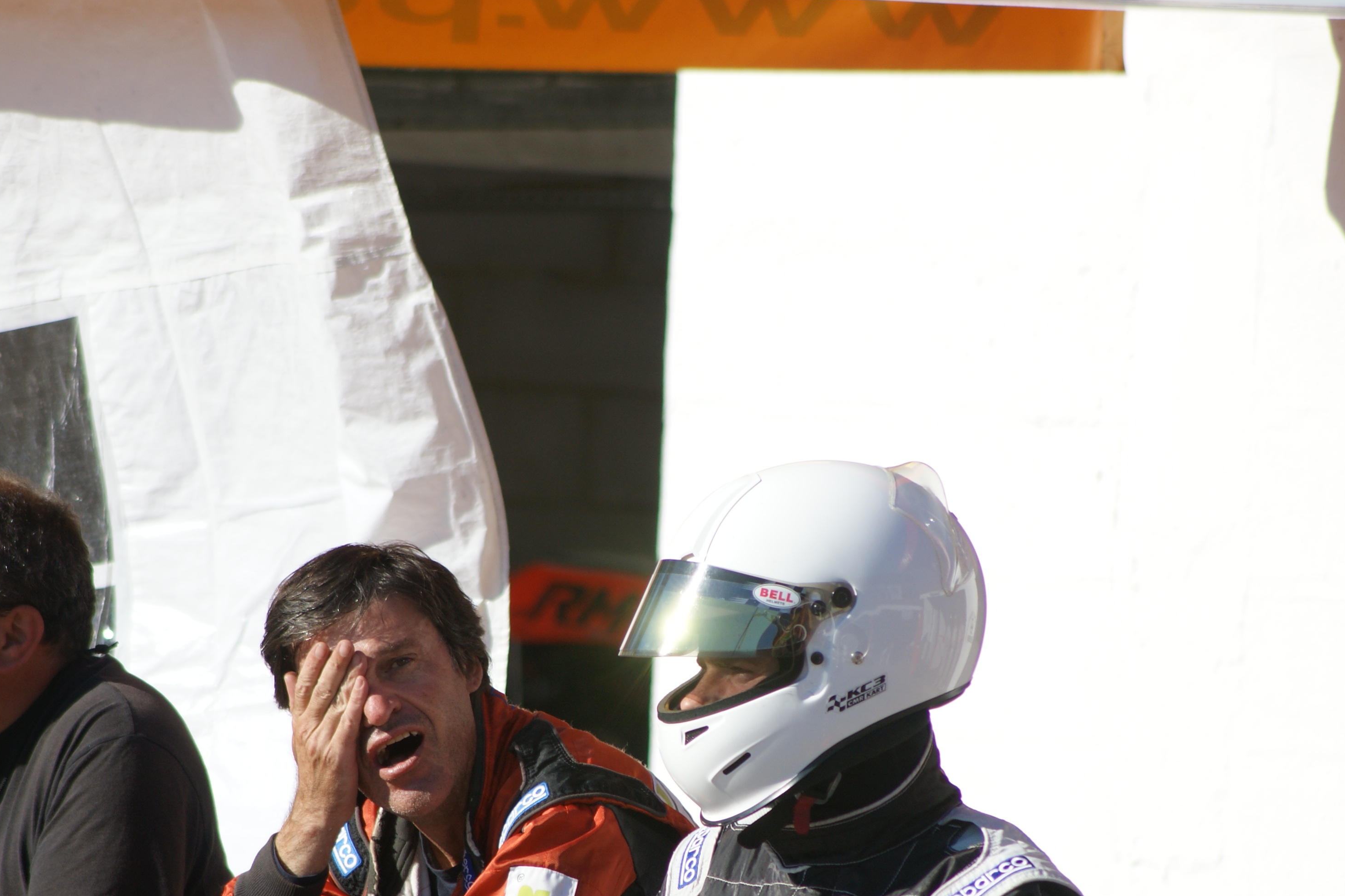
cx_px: 664
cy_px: 660
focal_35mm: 468
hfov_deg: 4.4
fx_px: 17483
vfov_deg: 2.9
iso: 100
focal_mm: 200
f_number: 6.3
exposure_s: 1/500
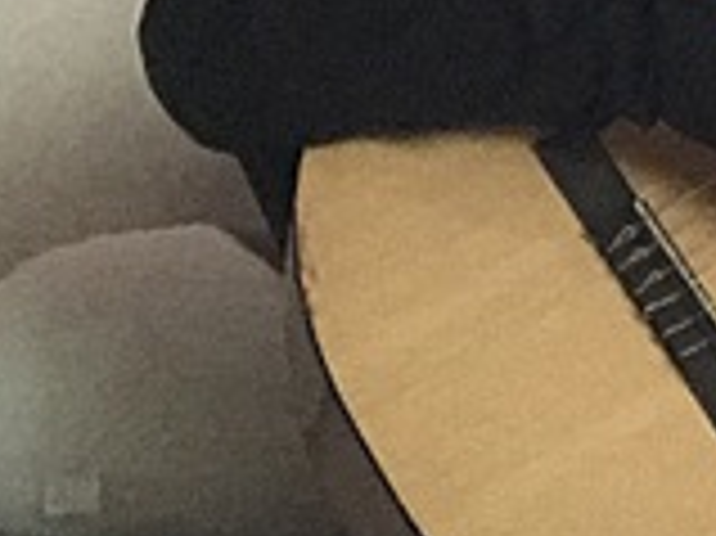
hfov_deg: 14.8
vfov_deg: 10.6
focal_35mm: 129
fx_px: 2666
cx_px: 826
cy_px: -522
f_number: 2.2
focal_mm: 2.87
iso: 400
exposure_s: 1/17
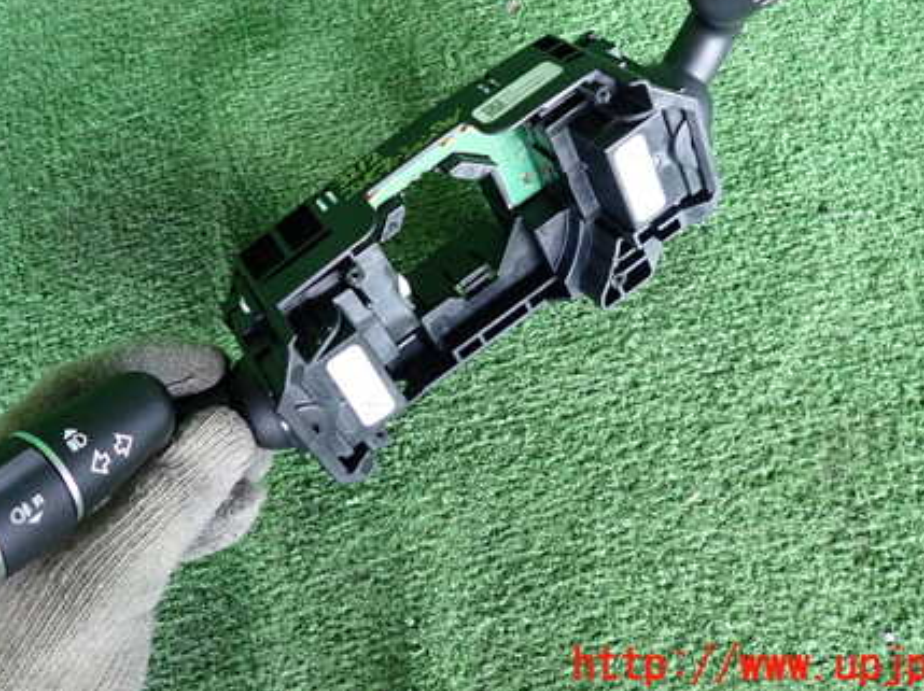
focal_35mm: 35
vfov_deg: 39.9
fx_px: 933
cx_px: 414
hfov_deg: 52.6
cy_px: 209
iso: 400
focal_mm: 4.5
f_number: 2
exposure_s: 1/125
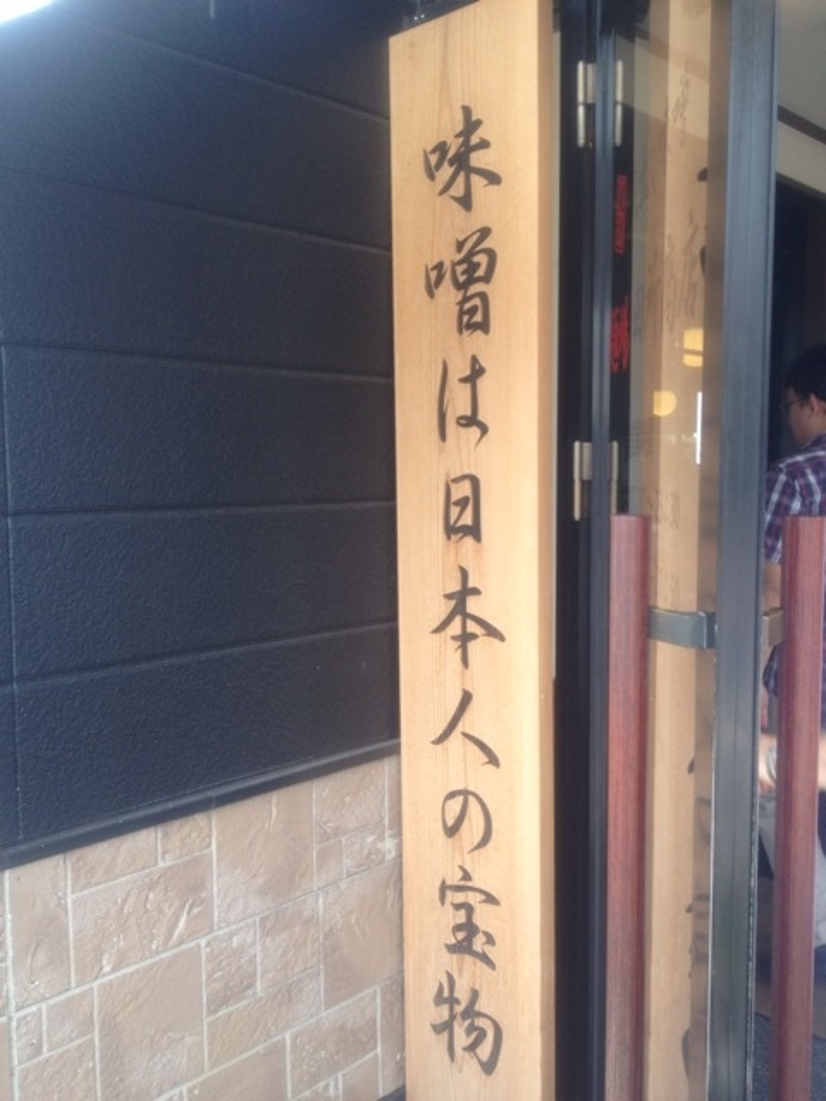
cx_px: 413
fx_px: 1114
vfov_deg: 52.6
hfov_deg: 40.7
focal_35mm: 35
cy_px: 550
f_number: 2.4
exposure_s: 1/120
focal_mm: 4.28
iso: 50
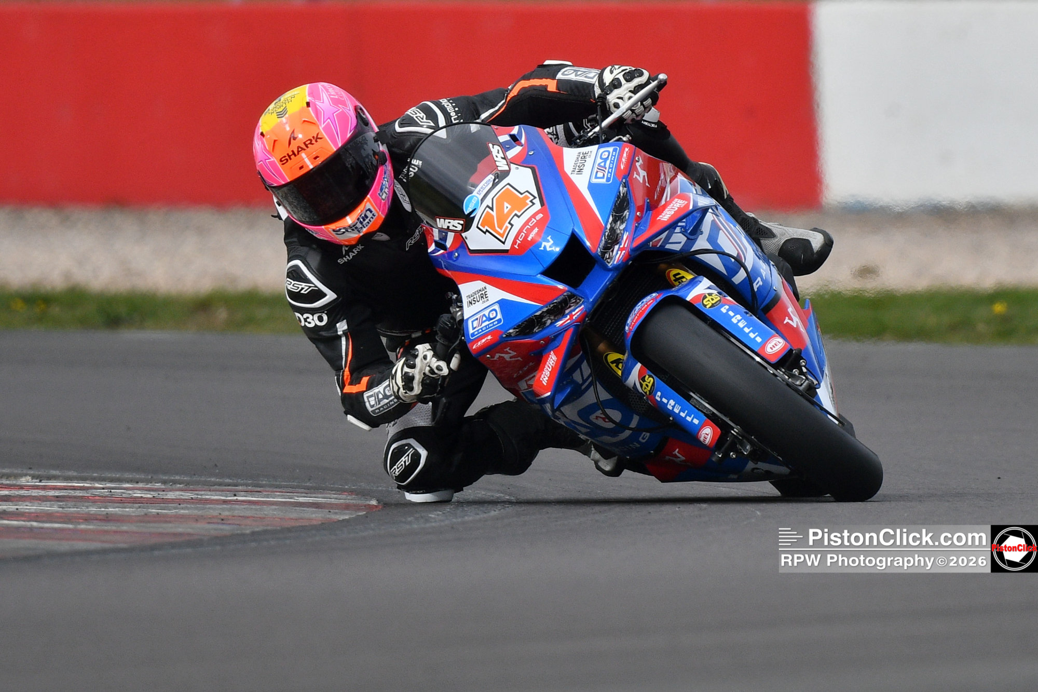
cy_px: 346
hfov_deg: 2.1
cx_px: 519
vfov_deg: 1.4
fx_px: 28829
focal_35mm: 1000
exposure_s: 1/1250
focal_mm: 500
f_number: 5.6
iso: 320
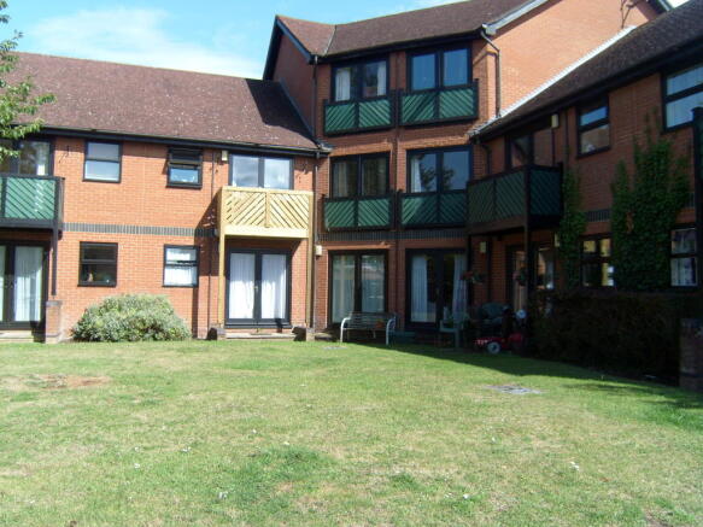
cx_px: 352
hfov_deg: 63.5
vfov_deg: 49.7
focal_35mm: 28
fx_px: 569
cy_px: 264
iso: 80
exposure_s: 1/250
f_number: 5.6
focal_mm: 4.7
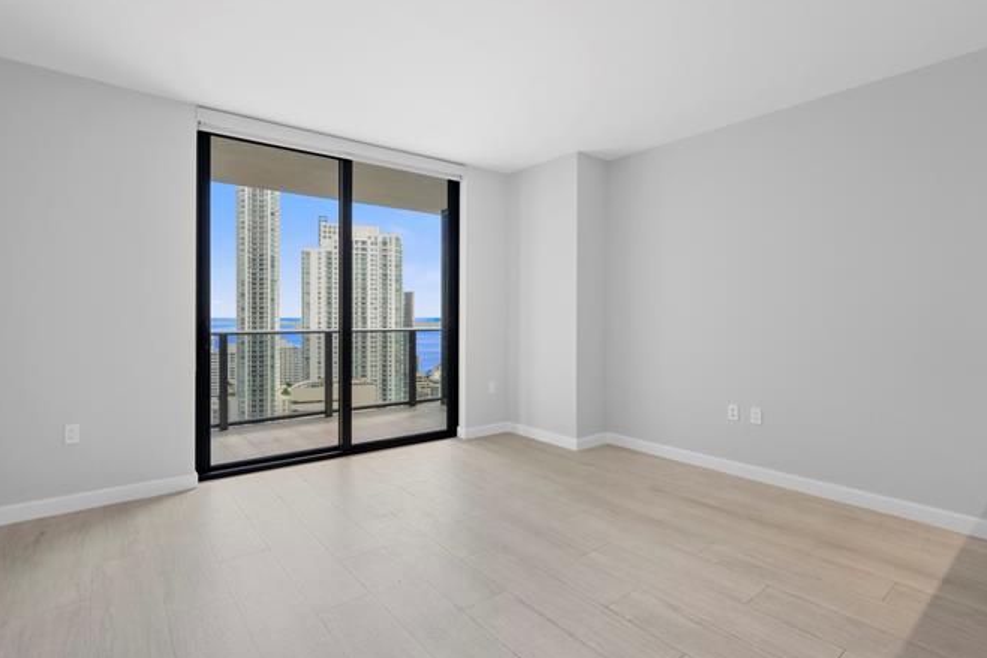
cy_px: 320
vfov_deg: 70.4
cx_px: 439
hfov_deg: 92.9
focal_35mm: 17
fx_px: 466
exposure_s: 1/4
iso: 125
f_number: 9
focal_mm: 14
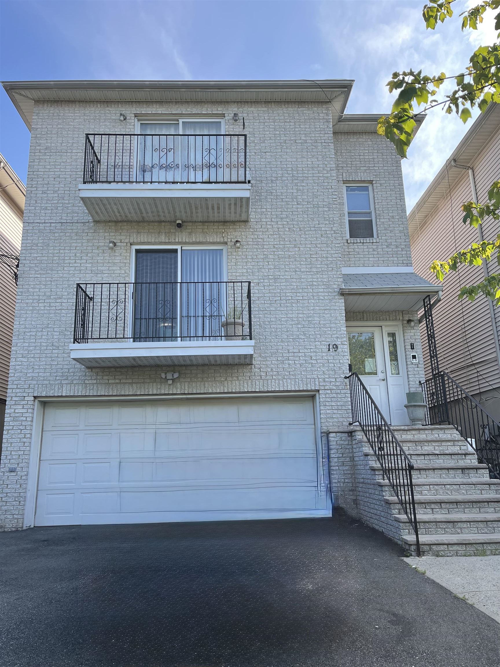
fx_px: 501
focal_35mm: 26
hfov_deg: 53.1
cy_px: 334
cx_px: 250
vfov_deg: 67.3
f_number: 1.6
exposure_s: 1/821
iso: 50
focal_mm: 5.1
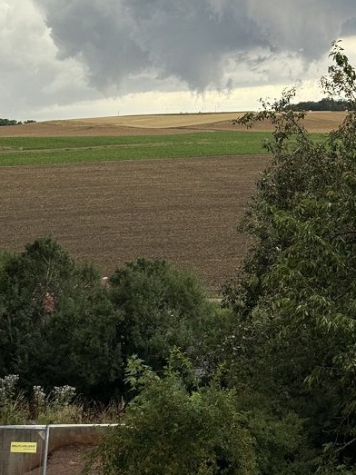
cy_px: 47
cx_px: 193
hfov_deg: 15.7
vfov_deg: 20.4
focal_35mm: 94
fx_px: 1289
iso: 100
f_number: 1.78
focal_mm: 6.76
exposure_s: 1/117
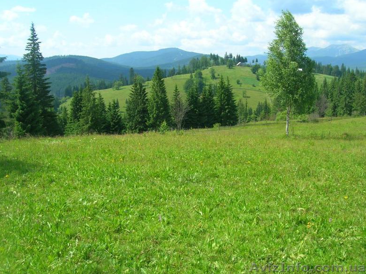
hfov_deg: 52.6
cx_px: 180
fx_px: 370
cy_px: 134
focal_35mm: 35
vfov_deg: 40.7
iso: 50
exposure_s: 1/230
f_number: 4.9
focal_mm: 5.7
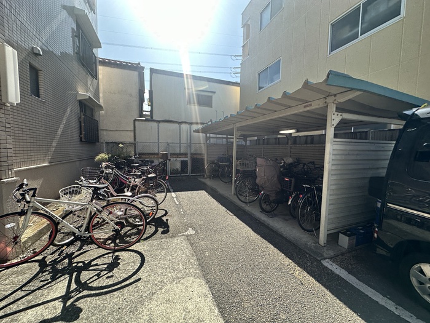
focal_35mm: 14
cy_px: 162
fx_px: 174
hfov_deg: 102.1
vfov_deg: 85.7
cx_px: 215
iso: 40
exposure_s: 1/609
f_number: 2.2
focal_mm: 2.22
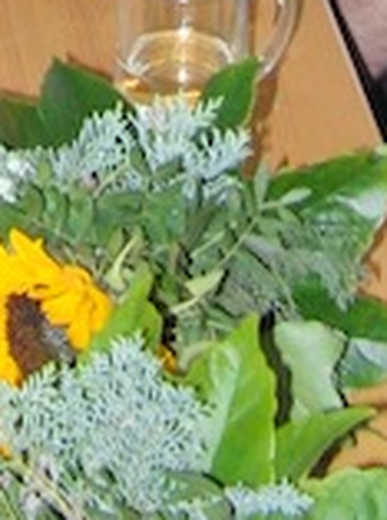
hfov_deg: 8.0
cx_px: -89
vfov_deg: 9.5
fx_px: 2754
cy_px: -739
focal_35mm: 184
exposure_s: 1/60
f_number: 2.7
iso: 400
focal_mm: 7.3
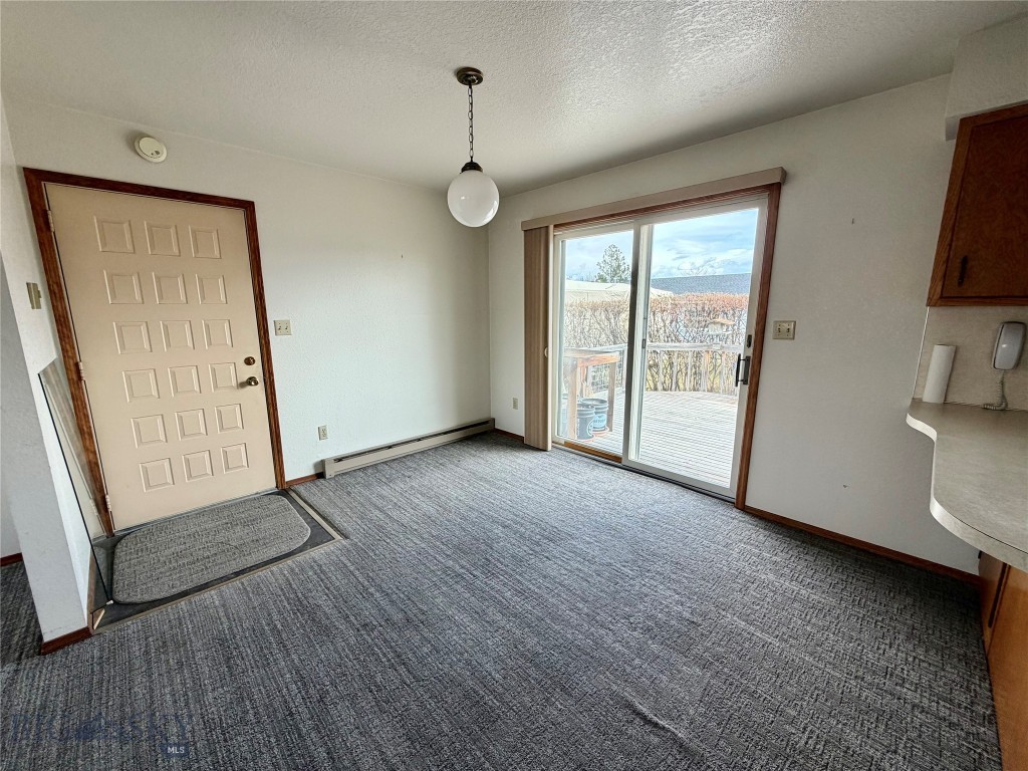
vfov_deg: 85.7
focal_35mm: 14
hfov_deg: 102.1
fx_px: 416
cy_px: 386
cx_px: 514
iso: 80
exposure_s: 1/121
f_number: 2.2
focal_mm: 2.22
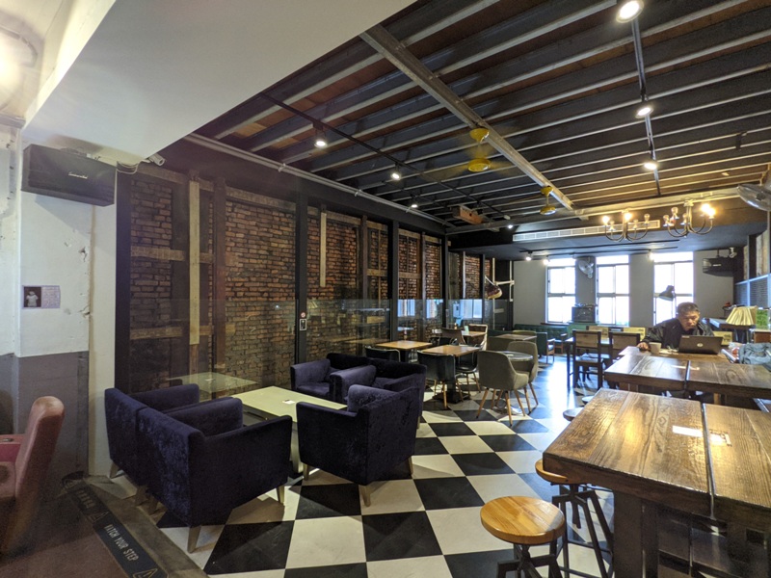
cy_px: 289
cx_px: 386
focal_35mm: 16
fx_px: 356
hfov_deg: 94.5
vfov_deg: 78.1
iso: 160
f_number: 2.2
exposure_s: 1/24
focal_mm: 2.22
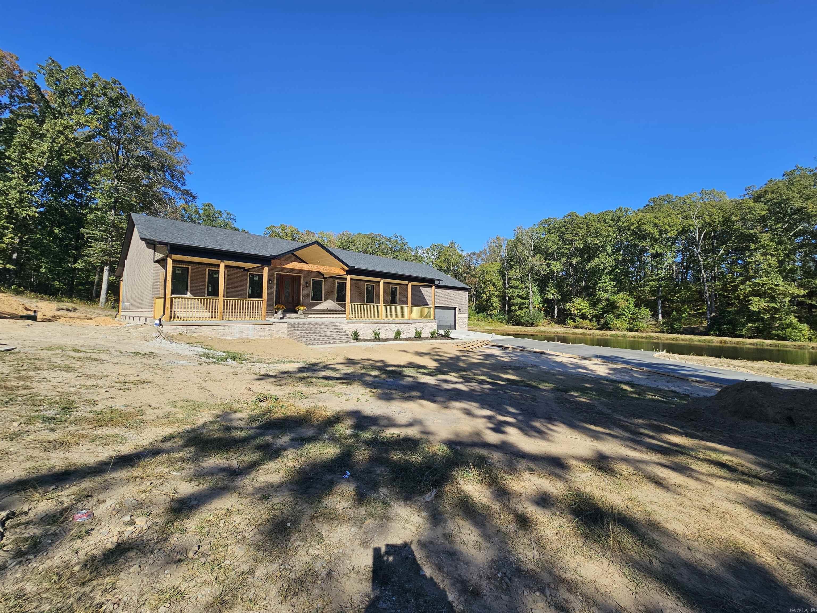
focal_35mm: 13
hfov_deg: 106.2
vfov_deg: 89.9
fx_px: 307
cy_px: 306
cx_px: 408
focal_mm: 2.2
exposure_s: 1/1957
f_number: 2.2
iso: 50
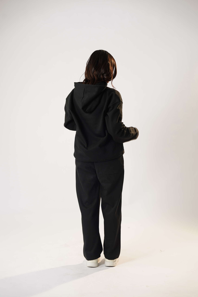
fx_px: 701
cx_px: 99
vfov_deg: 23.9
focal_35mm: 85
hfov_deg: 16.1
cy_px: 148
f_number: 4.5
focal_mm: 85
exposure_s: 1/160
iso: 250
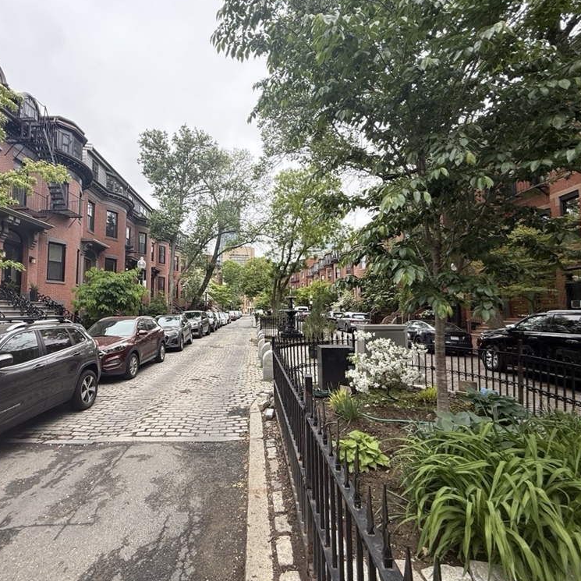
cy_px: 288
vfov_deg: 84.0
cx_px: 238
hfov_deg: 83.1
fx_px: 323
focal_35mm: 17
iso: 64
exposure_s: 1/300
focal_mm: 2.22
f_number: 2.2
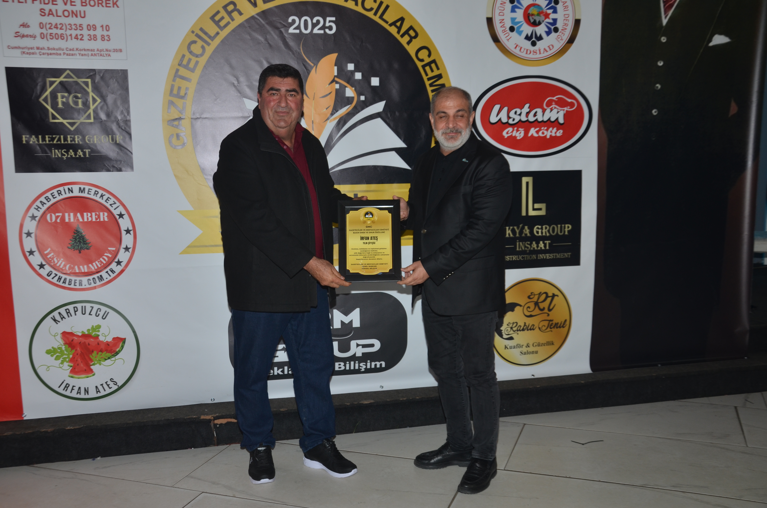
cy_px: 254
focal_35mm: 36
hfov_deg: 53.2
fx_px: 765
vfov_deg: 36.7
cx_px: 384
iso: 250
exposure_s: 1/60
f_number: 5
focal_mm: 24
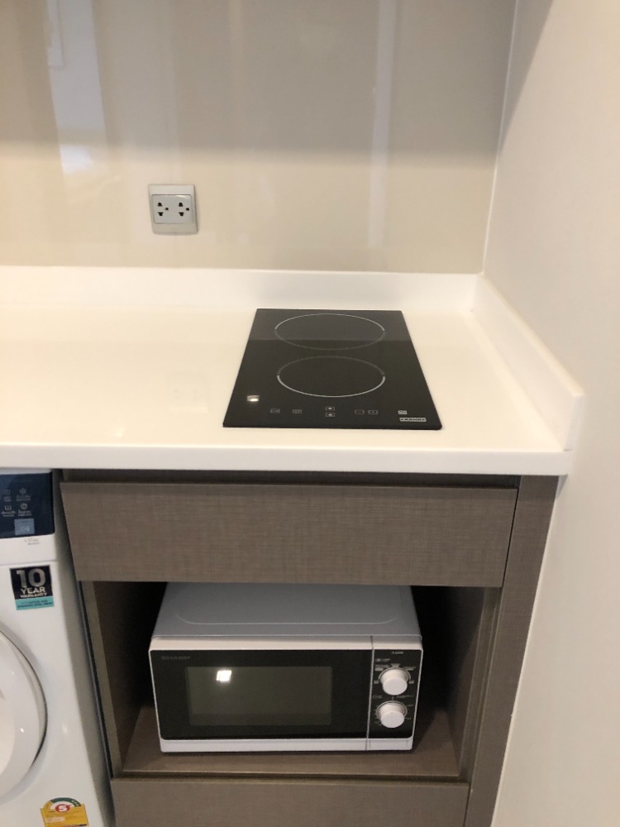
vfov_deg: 63.4
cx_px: 310
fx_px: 669
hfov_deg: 49.7
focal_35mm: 28
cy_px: 414
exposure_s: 1/17
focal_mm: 3.99
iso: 80
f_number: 1.8
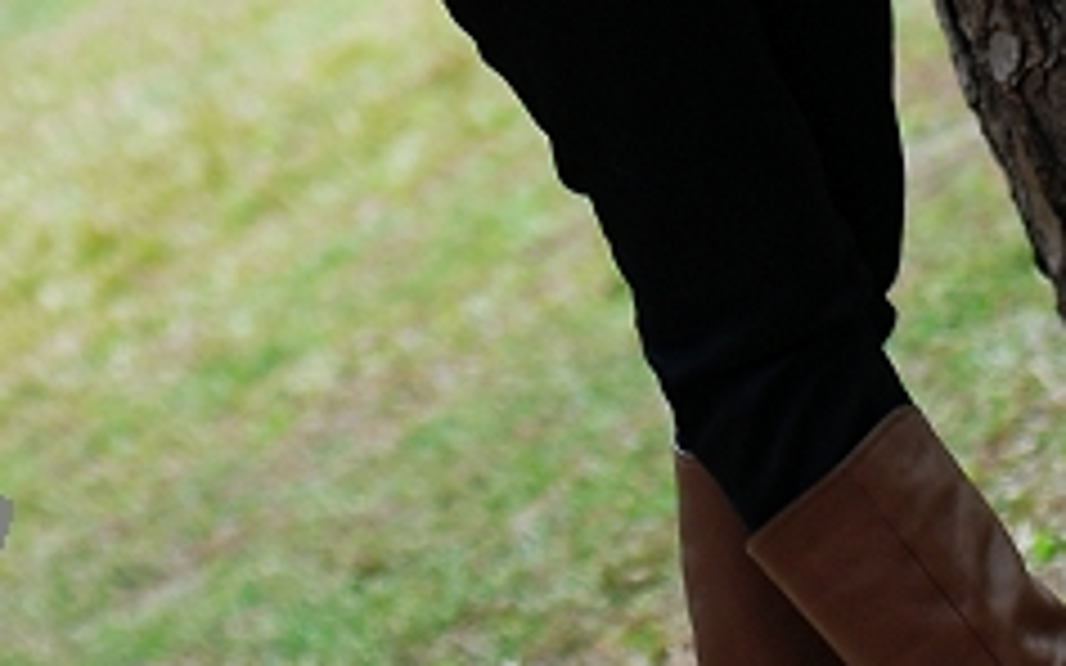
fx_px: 7029
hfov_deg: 8.7
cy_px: -972
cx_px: 409
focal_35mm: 242
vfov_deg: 5.2
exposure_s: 1/100
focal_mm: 50
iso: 200
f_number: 2.8
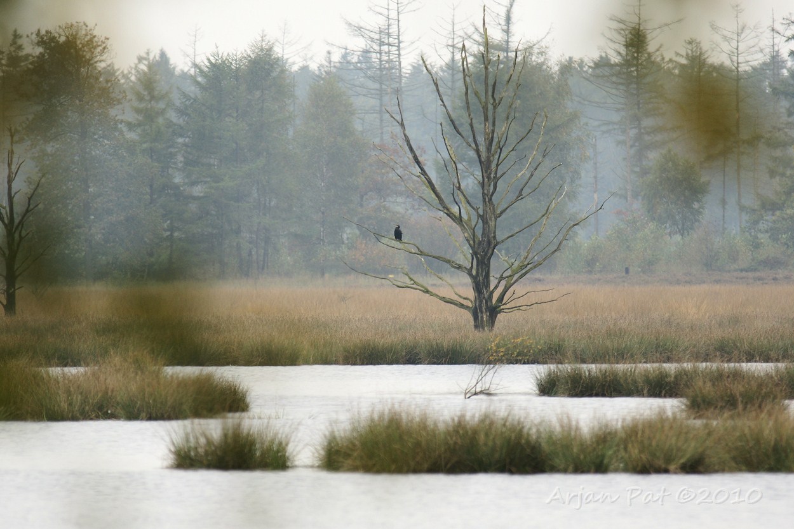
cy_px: 264
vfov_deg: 3.1
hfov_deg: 4.6
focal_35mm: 450
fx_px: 9923
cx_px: 397
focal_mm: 300
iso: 160
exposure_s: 1/250
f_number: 4
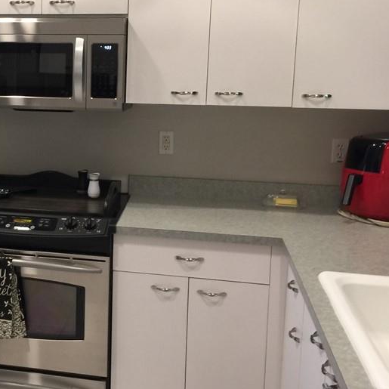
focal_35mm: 51
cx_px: 43
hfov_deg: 31.9
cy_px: 162
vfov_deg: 33.3
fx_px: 648
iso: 64
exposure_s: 1/15
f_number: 2.2
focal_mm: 4.15
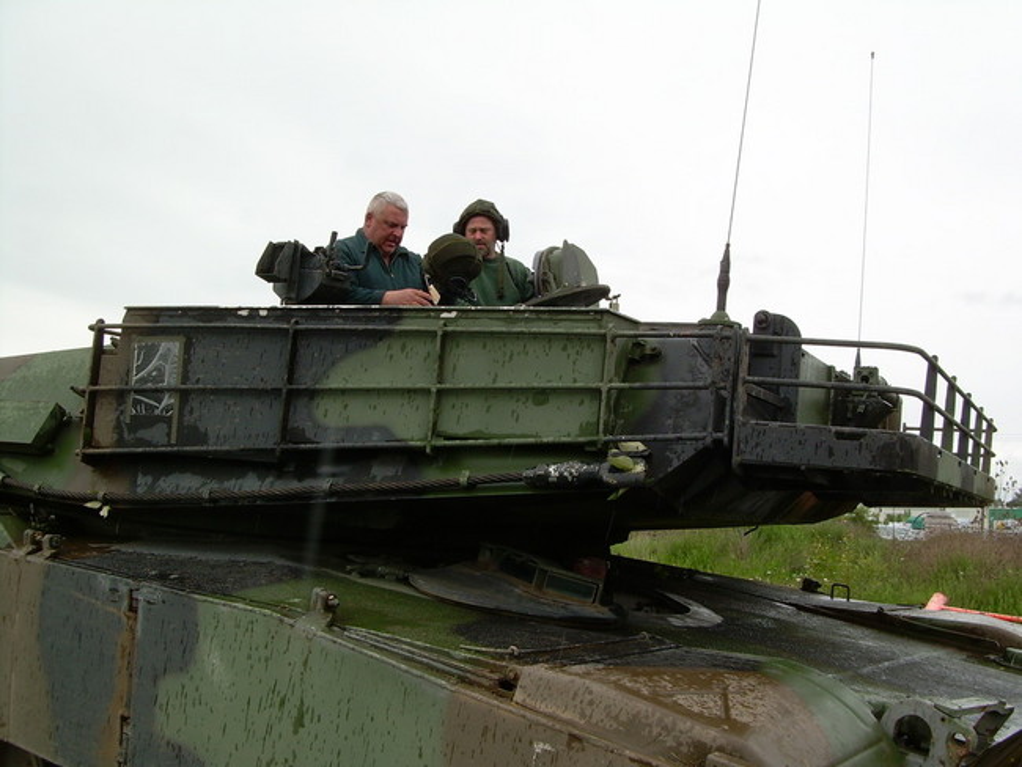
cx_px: 511
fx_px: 1122
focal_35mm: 38
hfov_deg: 49.0
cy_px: 384
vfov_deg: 37.7
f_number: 4.6
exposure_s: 1/177
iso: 50
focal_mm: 6.3
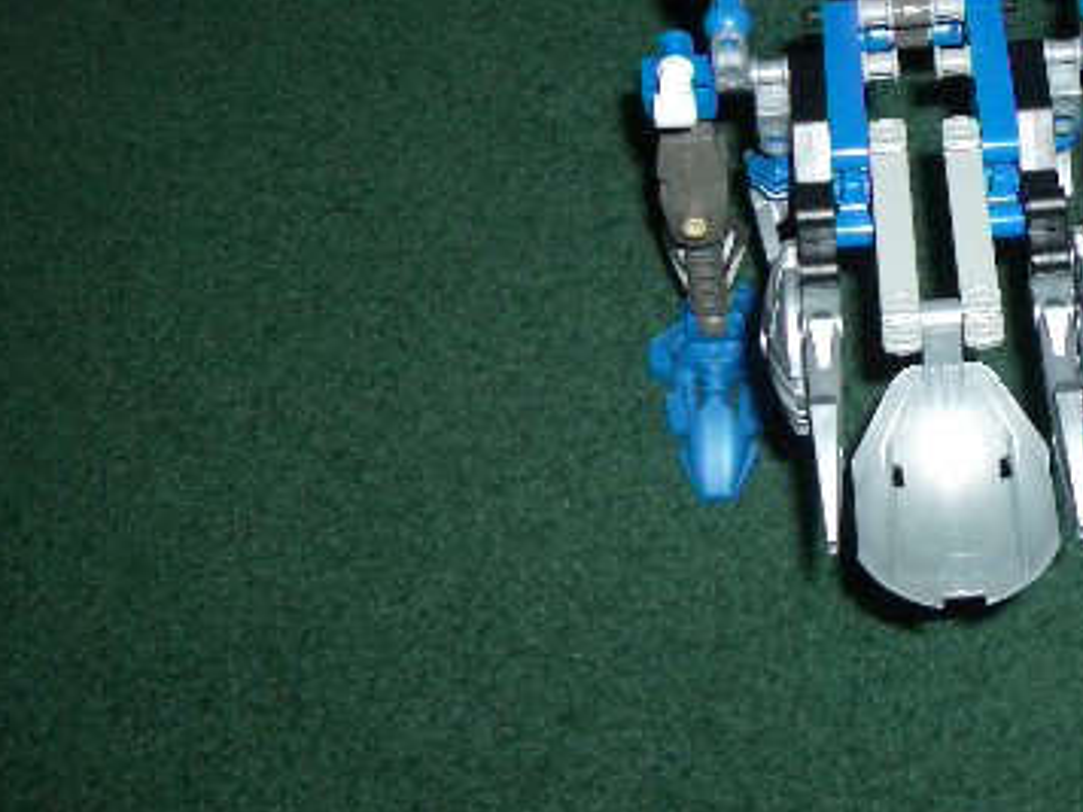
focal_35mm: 63
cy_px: 167
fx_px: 1971
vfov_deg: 23.0
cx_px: 934
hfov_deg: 29.7
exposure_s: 1/60
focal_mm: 5.8
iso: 100
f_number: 2.6
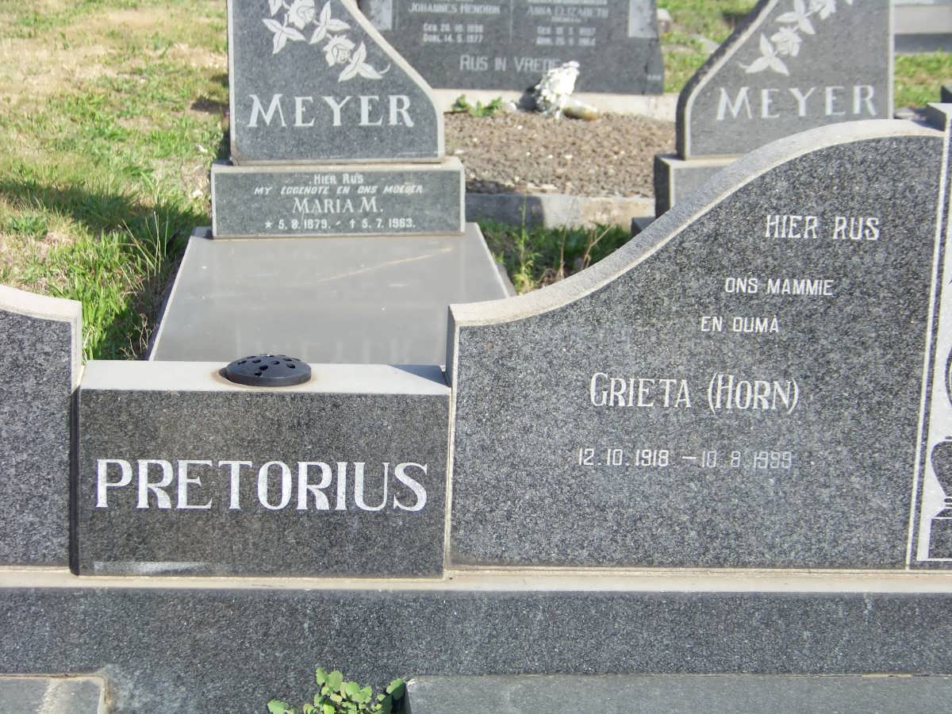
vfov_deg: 17.0
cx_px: 476
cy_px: 357
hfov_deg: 22.5
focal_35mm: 87
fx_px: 2393
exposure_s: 1/320
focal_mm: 14.6
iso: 64
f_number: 3.2
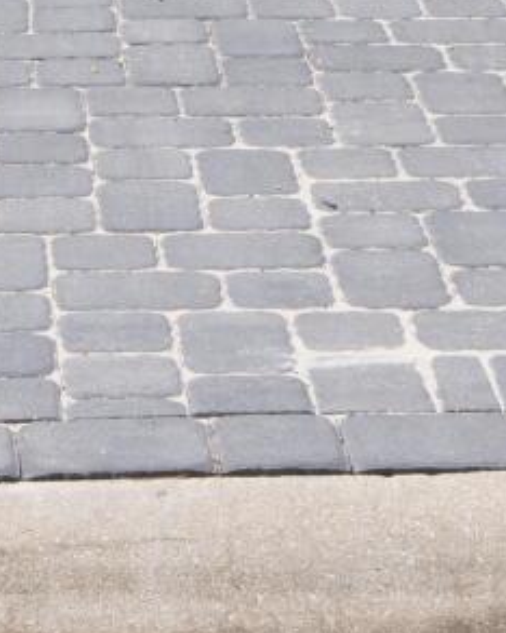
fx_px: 3242
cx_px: 13
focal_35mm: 173
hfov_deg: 8.9
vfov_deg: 9.9
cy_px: -860
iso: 100
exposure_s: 1/200
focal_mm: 18
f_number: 10
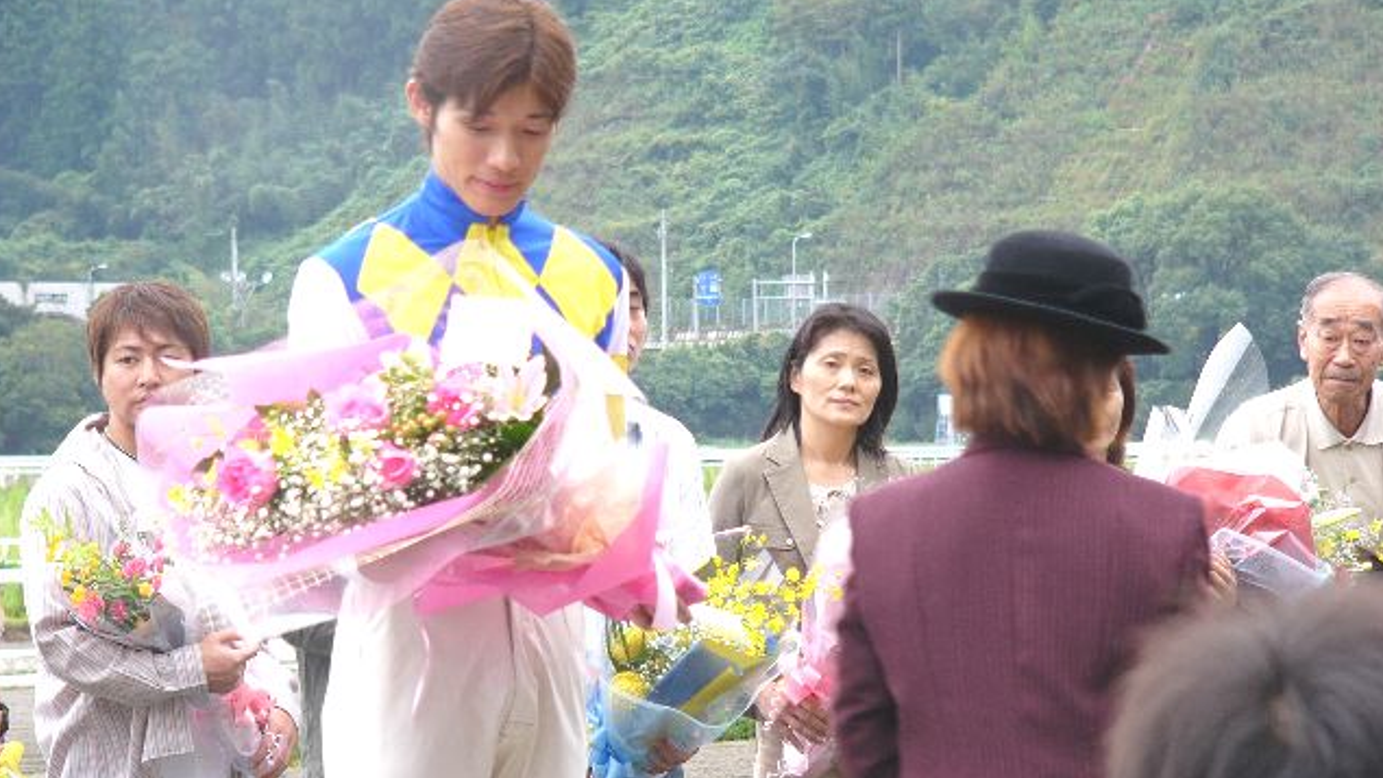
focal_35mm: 178
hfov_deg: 12.1
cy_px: 501
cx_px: 690
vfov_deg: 6.8
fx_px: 6527
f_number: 2.8
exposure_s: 1/50
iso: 50
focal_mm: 27
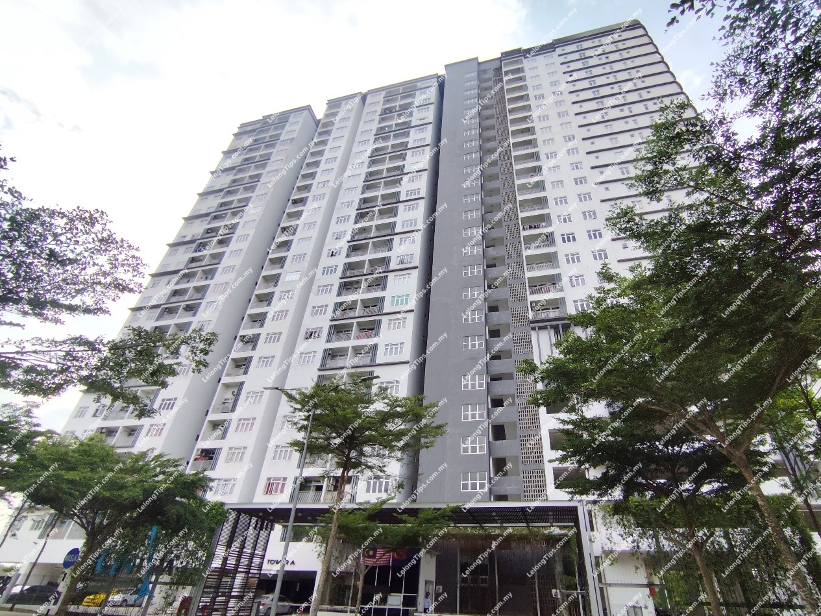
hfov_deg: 94.5
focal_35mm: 16
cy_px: 308
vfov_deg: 78.1
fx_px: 380
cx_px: 410
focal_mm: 1.65
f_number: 2.2
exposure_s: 1/1576
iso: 50
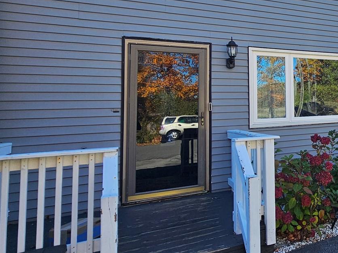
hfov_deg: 45.4
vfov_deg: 43.5
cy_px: 82
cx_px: 357
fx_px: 312
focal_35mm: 32
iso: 50
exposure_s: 1/652
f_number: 2.2
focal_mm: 2.2
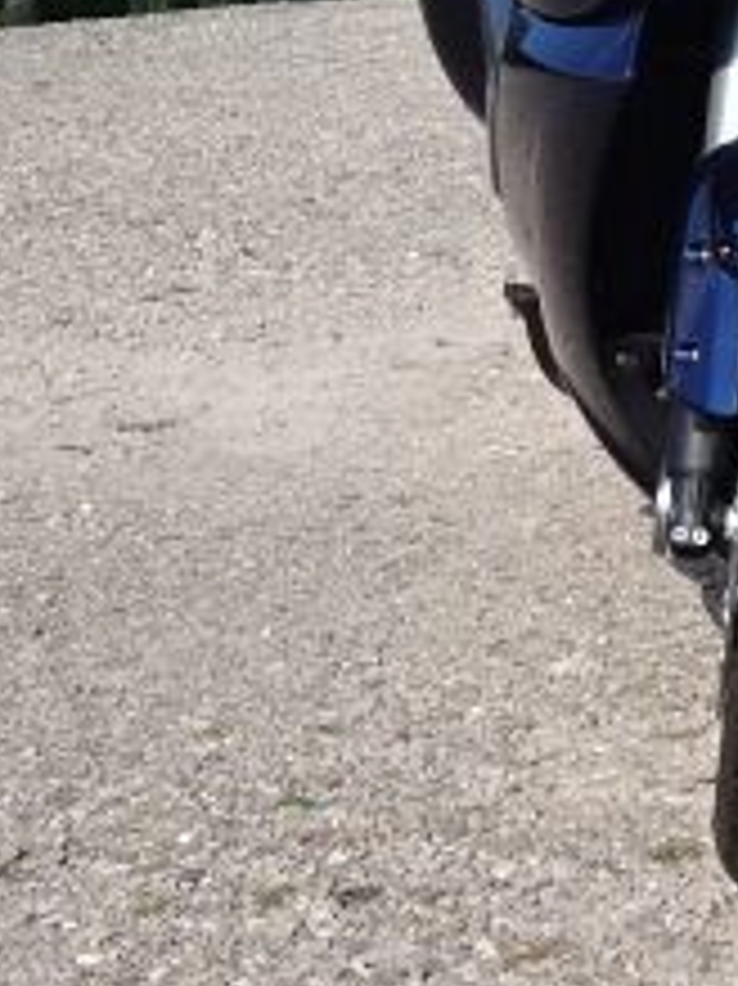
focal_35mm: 108
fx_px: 3073
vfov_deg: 17.9
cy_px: 77
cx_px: 760
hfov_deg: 13.5
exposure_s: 1/500
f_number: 4
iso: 80
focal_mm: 6.37
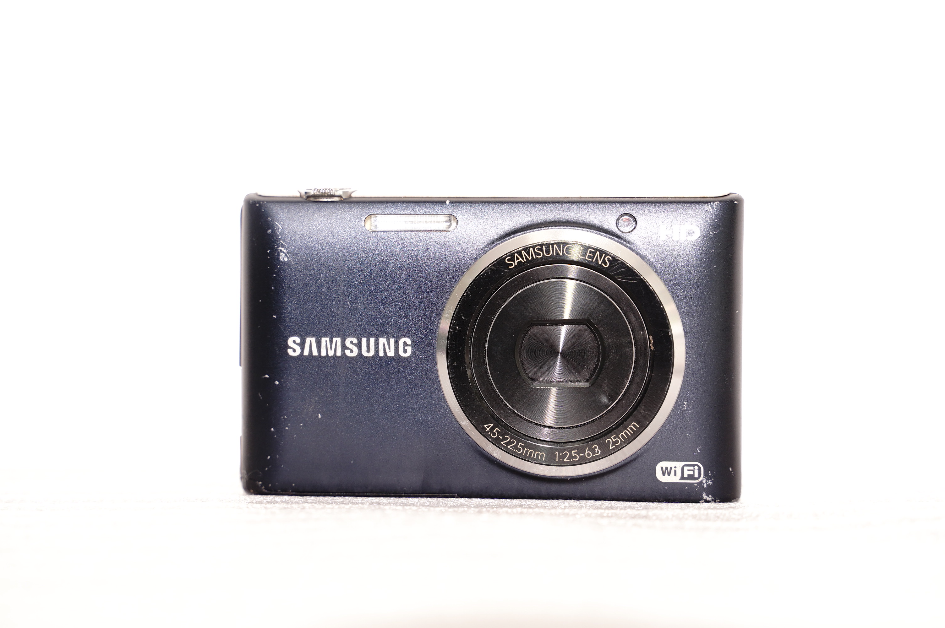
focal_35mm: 58
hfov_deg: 34.5
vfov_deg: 23.3
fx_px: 1521
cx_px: 472
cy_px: 314
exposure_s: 1/100
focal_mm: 58
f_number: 5
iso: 500
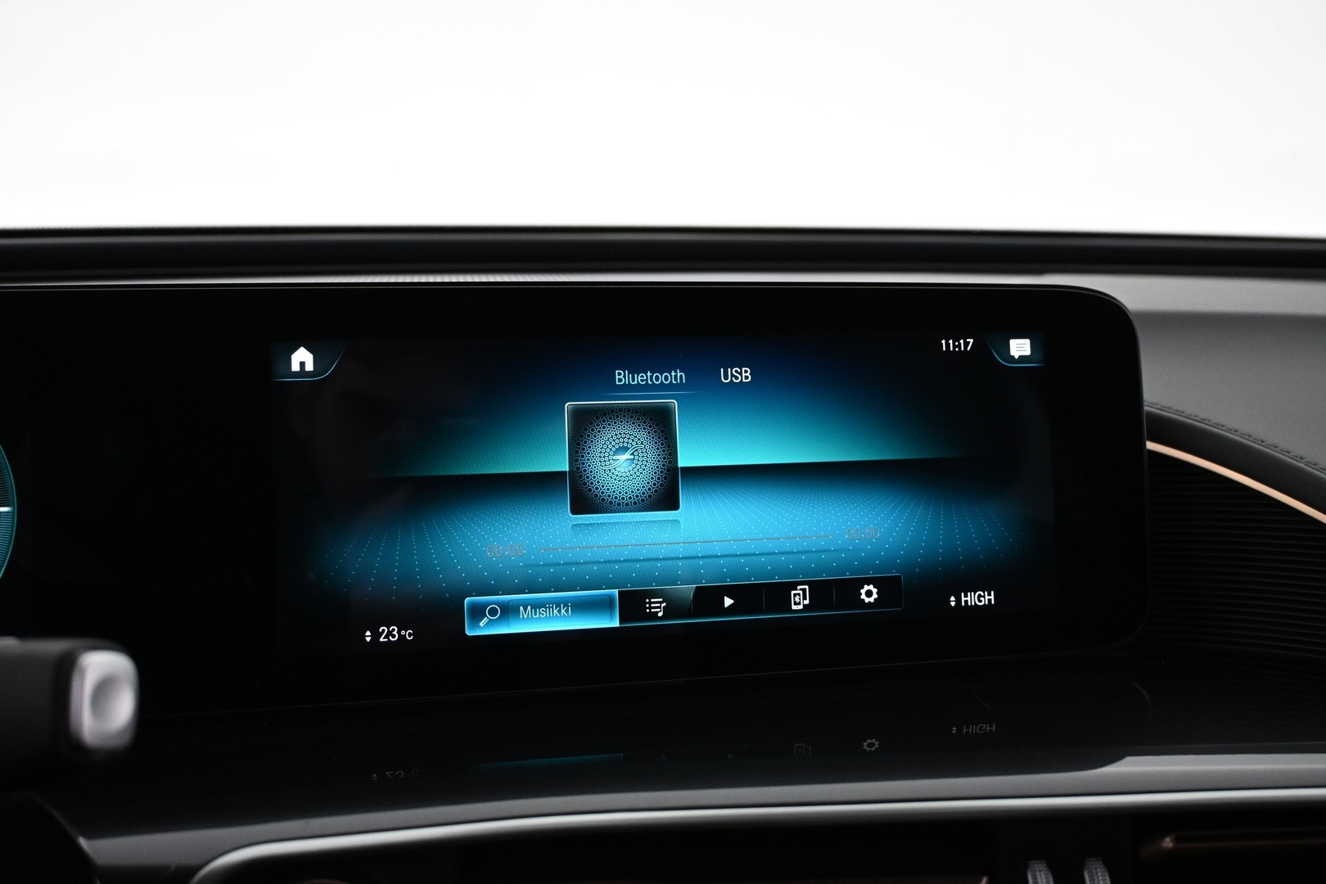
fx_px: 1105
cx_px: 663
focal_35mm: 30
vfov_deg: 43.6
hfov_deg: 61.9
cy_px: 442
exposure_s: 1/50
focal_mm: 20
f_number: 3.8
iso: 1600
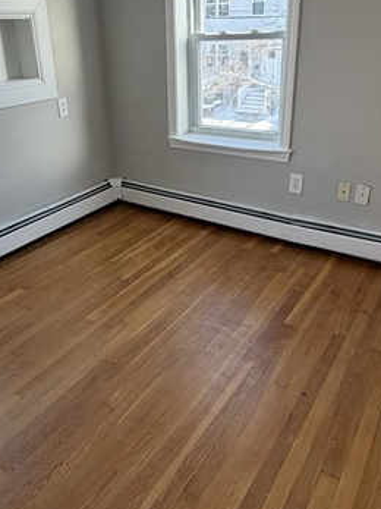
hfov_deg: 45.3
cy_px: 214
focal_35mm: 31
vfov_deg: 58.1
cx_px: 164
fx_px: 455
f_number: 2.2
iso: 160
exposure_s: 1/121
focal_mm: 2.22
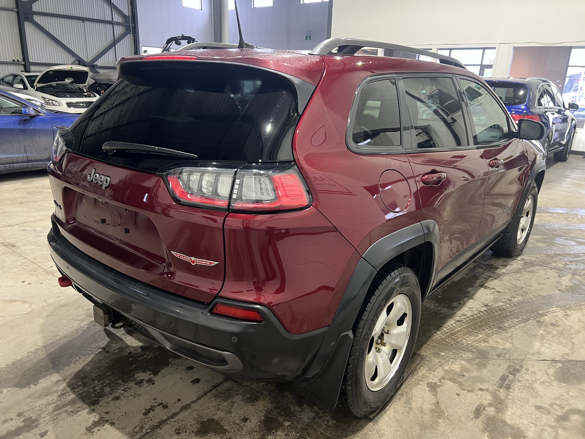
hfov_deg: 67.3
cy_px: 220
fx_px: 439
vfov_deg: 53.1
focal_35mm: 26
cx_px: 292
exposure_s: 1/60
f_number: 1.5
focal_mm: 5.7
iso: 250
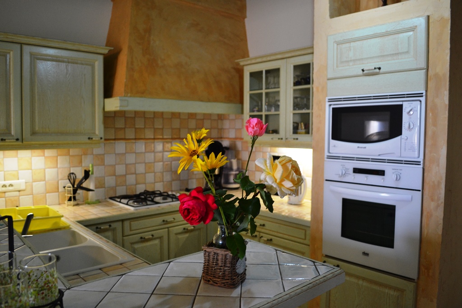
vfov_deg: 47.9
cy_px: 154
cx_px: 231
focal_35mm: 27
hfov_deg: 67.4
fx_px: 347
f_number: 3.5
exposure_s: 1/60
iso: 640
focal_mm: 18
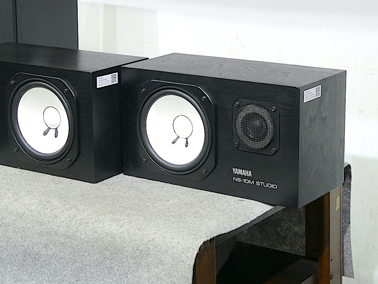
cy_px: 117
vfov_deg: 16.8
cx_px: 148
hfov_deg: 22.2
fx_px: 961
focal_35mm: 88
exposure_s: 1/8
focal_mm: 12.5
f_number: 4.5
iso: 200
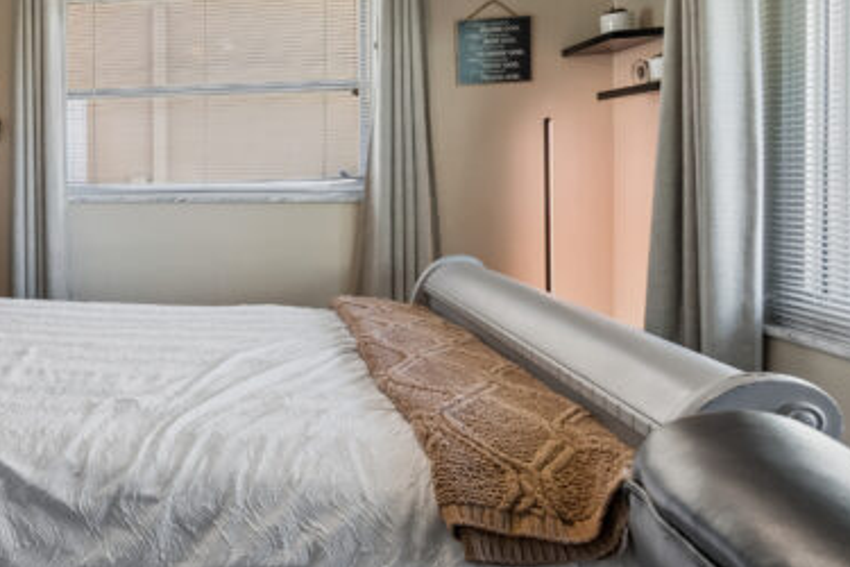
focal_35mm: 32
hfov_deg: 48.1
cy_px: 185
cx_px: -7
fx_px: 755
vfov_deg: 40.6
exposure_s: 1/25
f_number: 7.1
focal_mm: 10
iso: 100
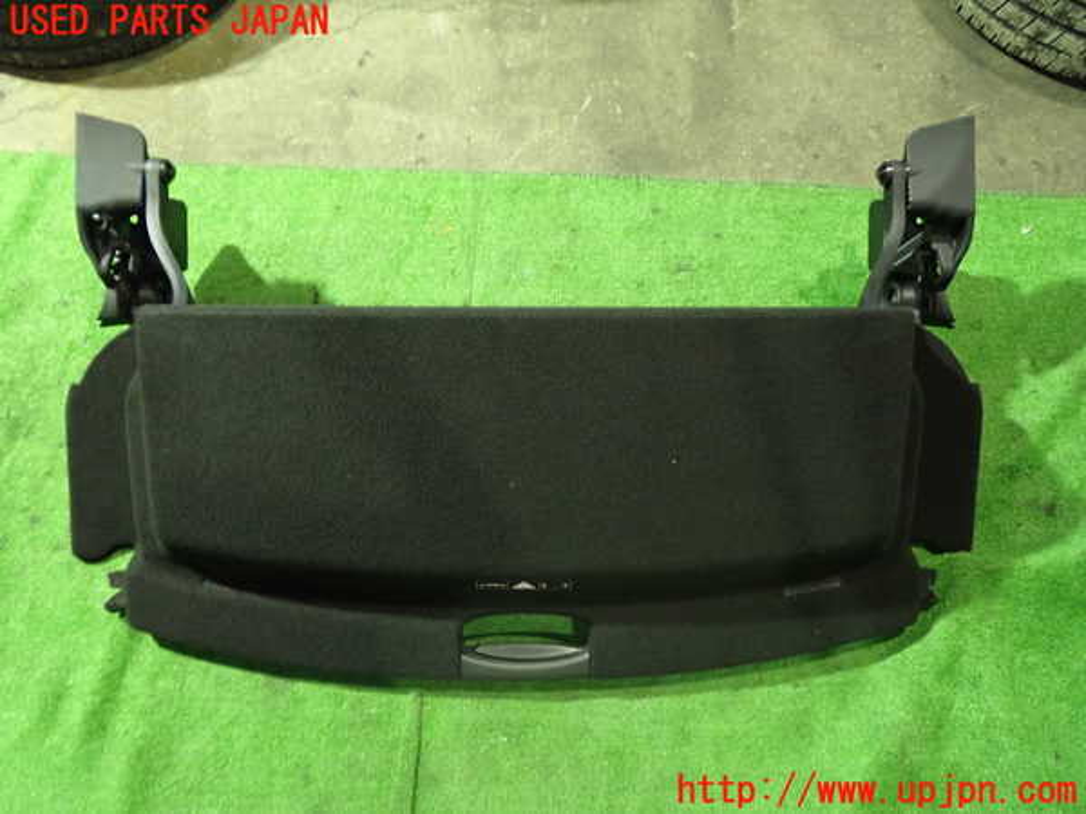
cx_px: 543
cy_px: 407
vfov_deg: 46.8
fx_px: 941
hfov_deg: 60.0
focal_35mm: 30
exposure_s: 1/15
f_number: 2.3
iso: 800
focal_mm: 5.4
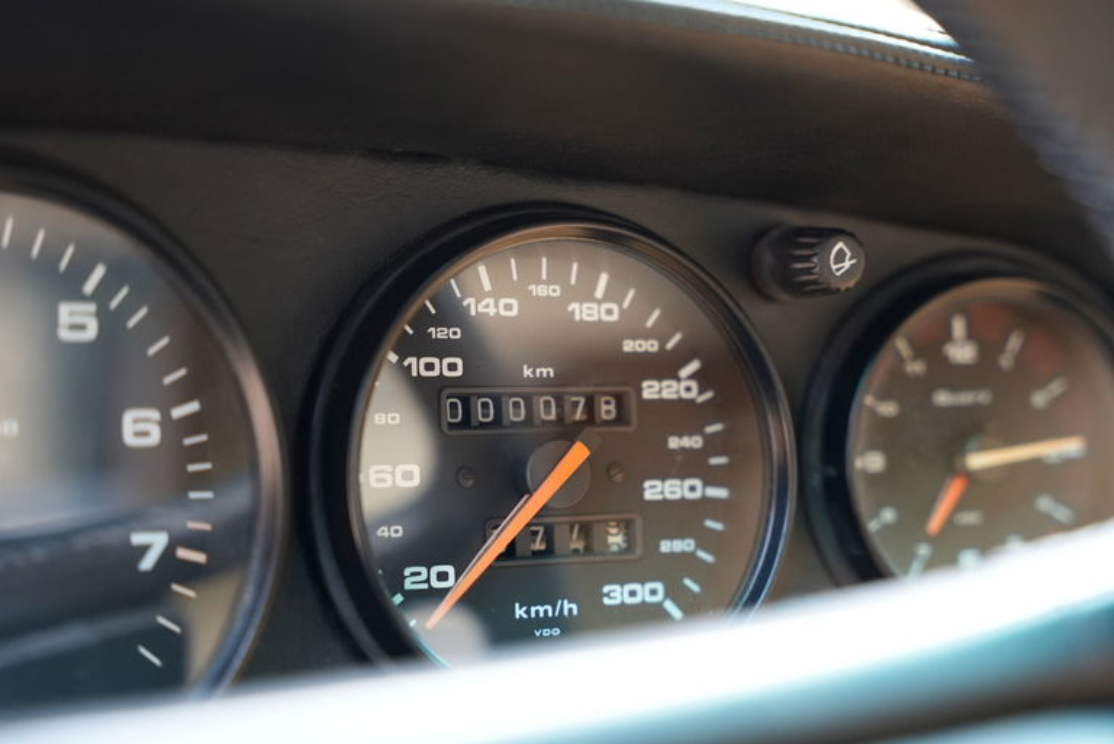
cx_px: 557
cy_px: 372
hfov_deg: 28.8
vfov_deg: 19.5
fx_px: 2167
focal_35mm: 70
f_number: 2.8
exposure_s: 1/80
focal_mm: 70
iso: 2500
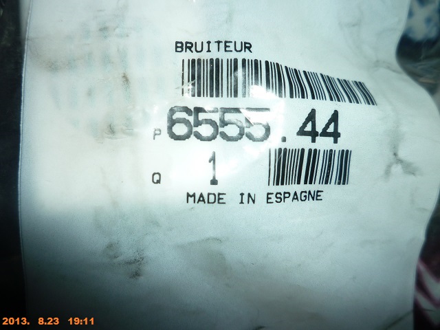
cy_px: 165
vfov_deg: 48.2
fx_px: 369
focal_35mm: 29
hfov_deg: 61.7
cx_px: 220
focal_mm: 5.2
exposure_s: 1/30
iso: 100
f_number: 4
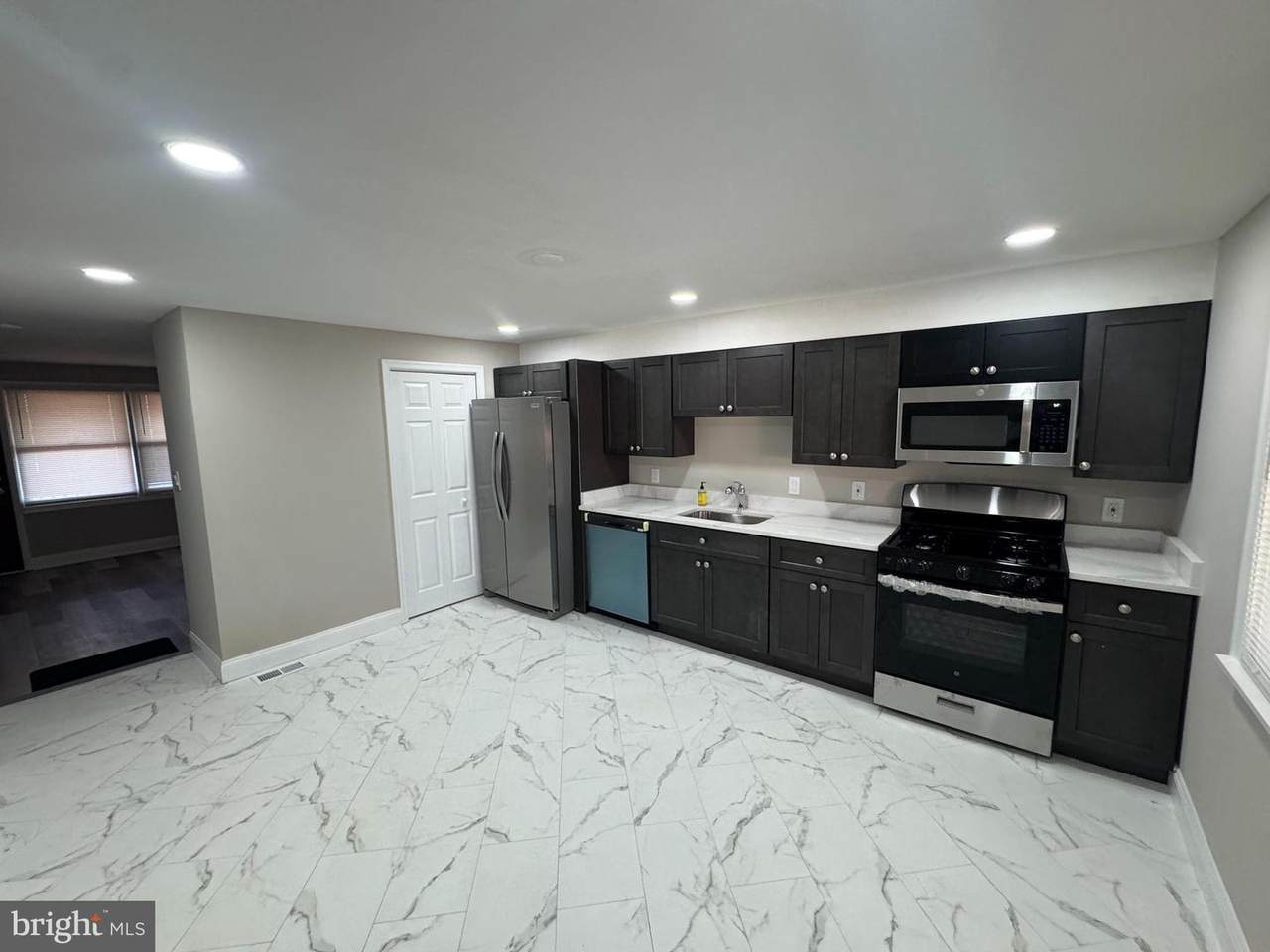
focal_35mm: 14
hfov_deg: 102.1
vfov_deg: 85.7
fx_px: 514
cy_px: 476
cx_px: 635
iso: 250
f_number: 2.2
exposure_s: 1/120
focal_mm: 2.22
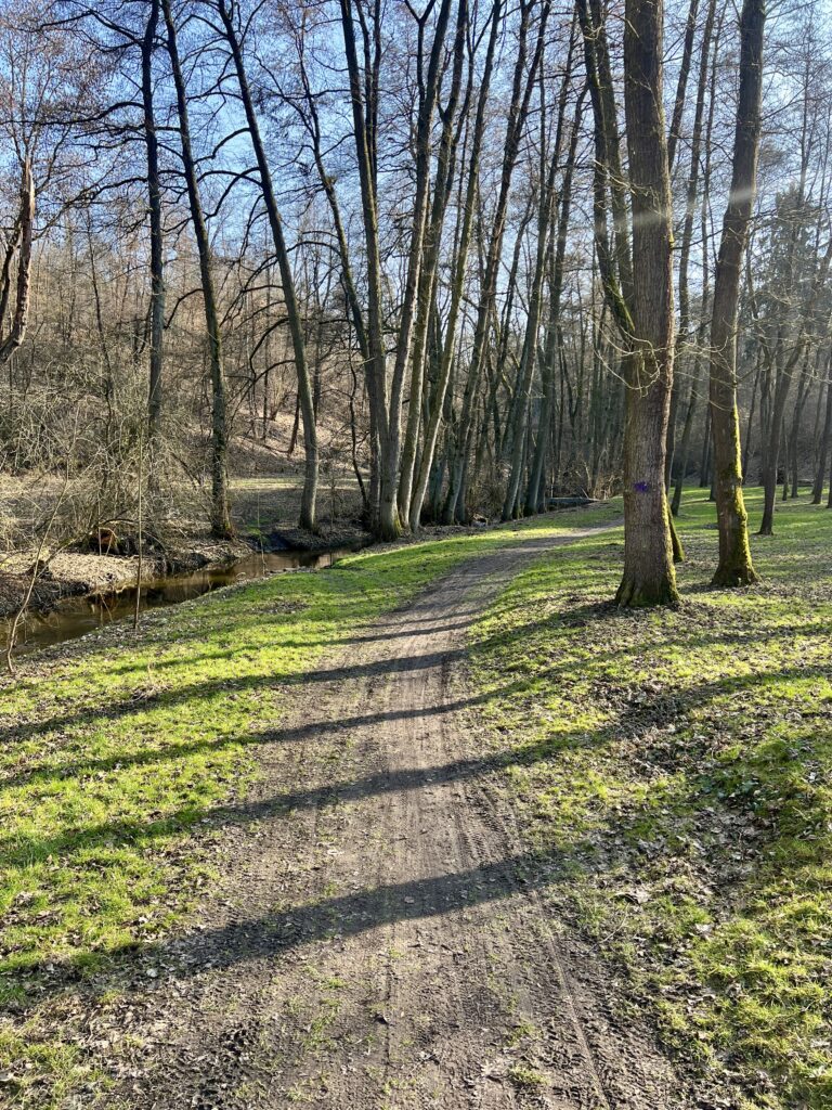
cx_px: 416
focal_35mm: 26
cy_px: 555
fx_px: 833
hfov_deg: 53.1
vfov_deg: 67.3
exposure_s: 1/466
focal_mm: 5.7
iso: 50
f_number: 1.5
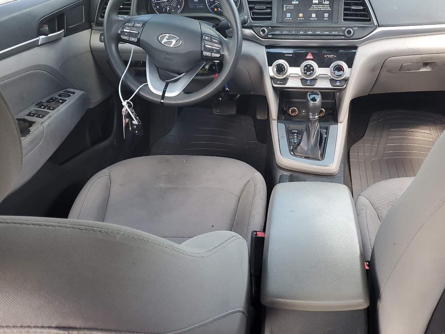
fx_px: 424
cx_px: 275
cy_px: 154
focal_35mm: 33
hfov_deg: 54.8
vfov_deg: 42.9
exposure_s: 1/60.2
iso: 65
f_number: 1.5
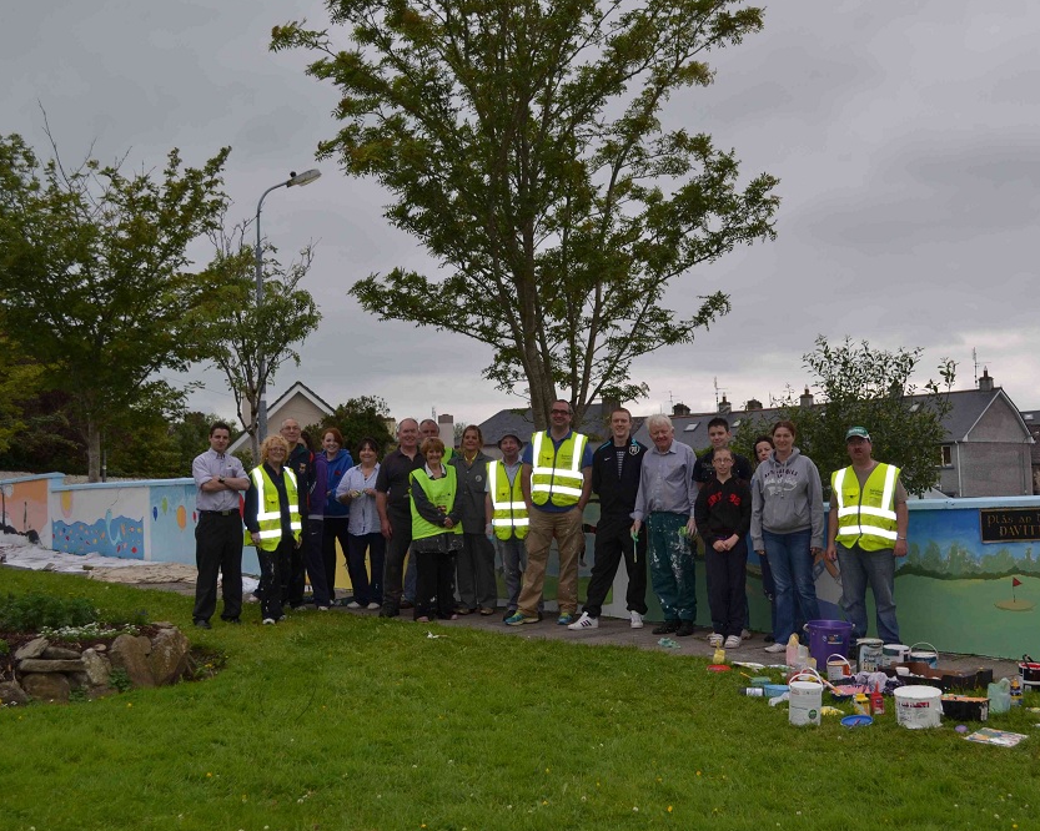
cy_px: 412
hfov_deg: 41.1
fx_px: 1385
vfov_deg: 33.4
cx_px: 592
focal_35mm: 45
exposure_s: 1/200
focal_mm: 26
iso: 100
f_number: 5.6
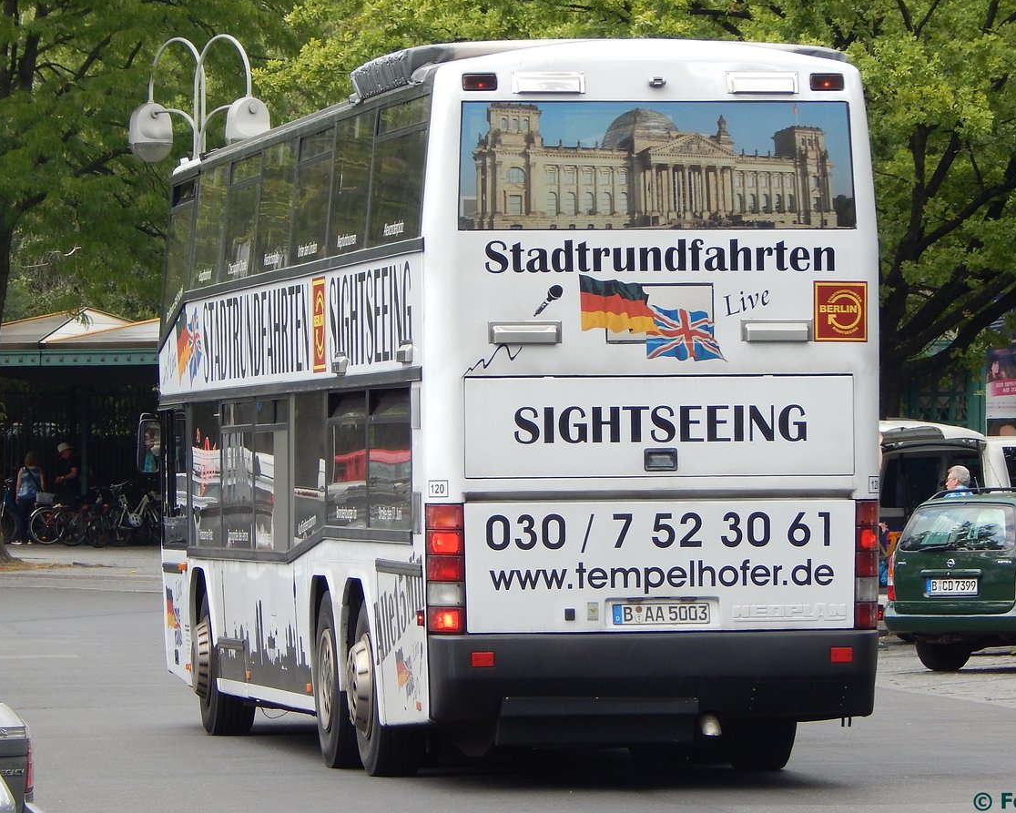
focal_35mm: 191
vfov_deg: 8.1
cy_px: 406
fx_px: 5744
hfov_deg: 10.1
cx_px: 540
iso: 125
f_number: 5.3
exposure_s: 1/125
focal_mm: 32.8
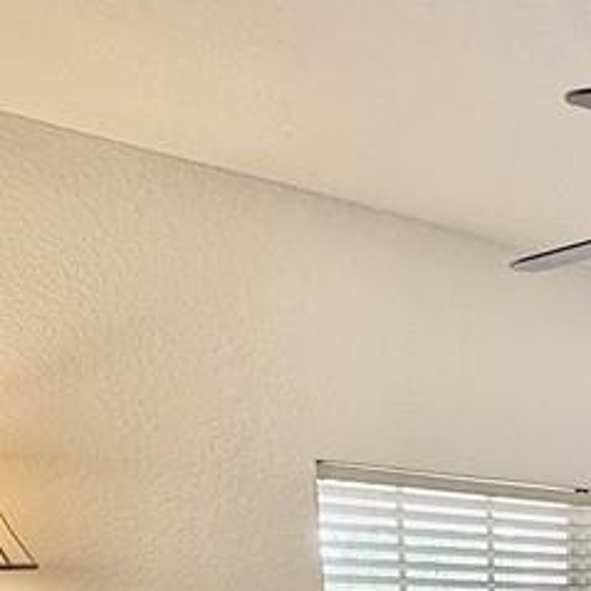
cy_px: 890
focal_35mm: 53
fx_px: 1024
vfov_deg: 24.7
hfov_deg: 28.7
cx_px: 673
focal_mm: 2.22
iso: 200
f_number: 2.2
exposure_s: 1/60
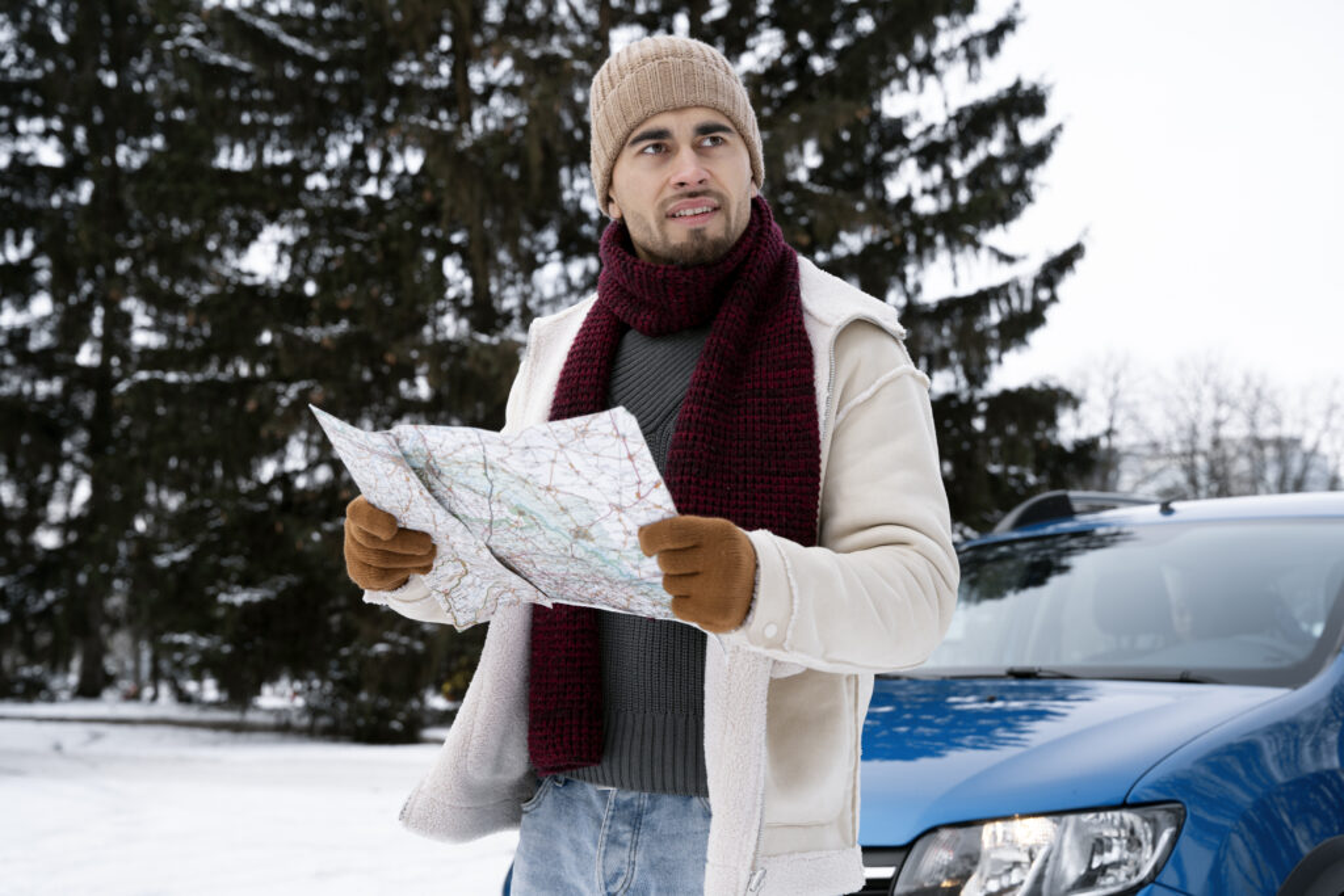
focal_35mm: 45
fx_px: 1665
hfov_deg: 44.0
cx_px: 672
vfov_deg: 30.1
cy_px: 448
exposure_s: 1/500
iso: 500
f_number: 4.5
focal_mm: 44.6
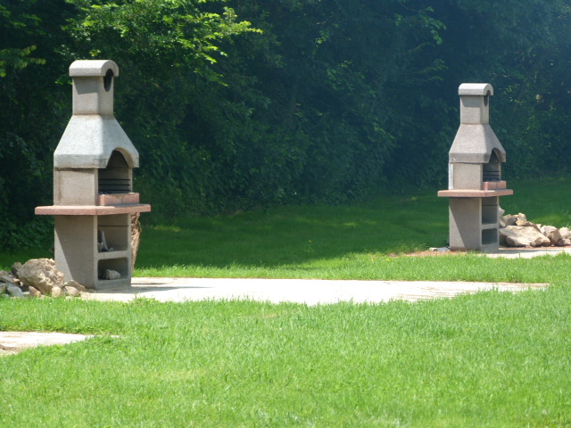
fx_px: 3035
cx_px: 286
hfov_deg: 10.7
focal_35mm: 184
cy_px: 214
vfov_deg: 8.1
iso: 80
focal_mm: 33.2
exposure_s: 1/80
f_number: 3.8
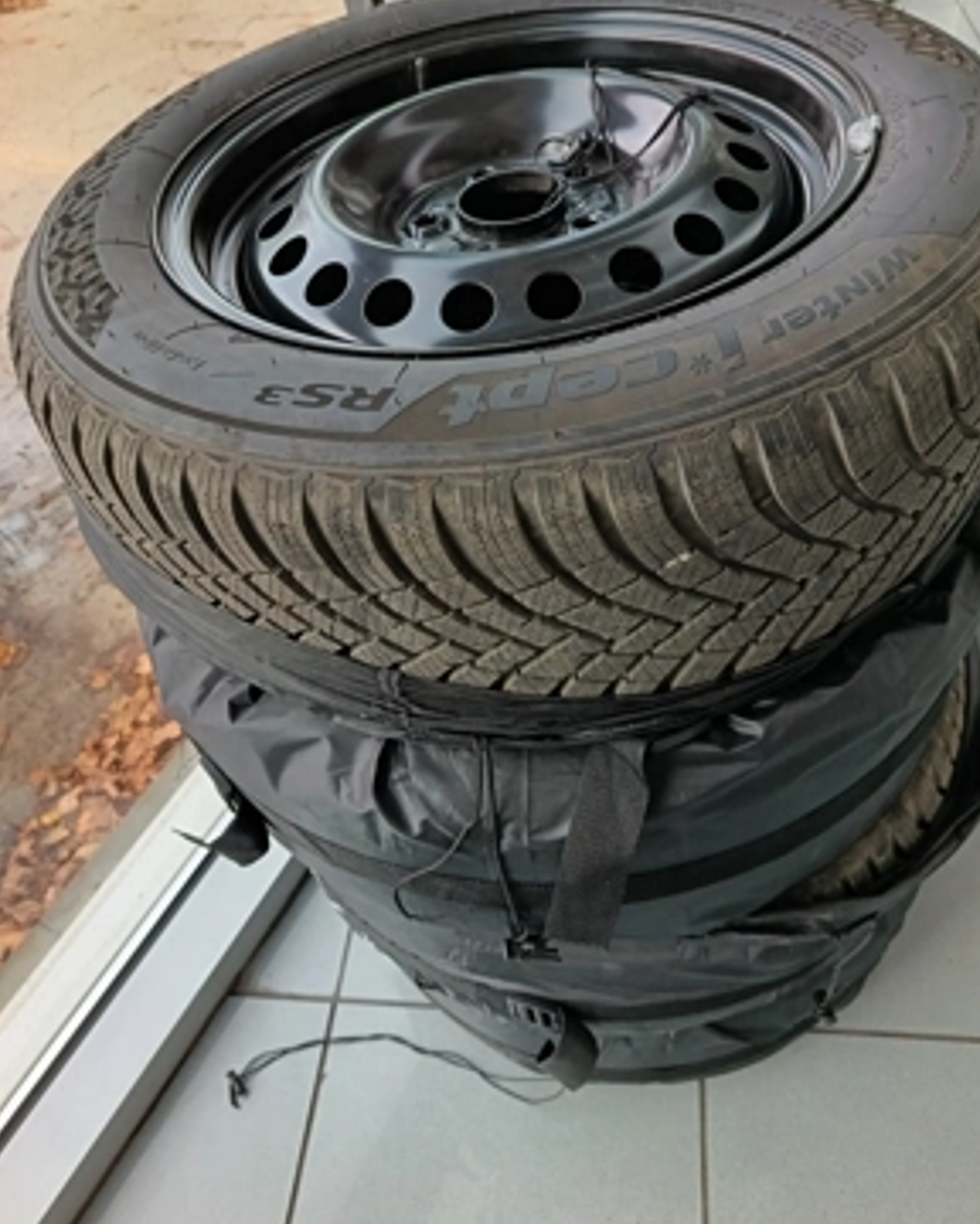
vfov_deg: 66.0
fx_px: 943
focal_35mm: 26
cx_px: 507
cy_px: 575
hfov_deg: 54.9
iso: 430
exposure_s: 1/100
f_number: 1.75
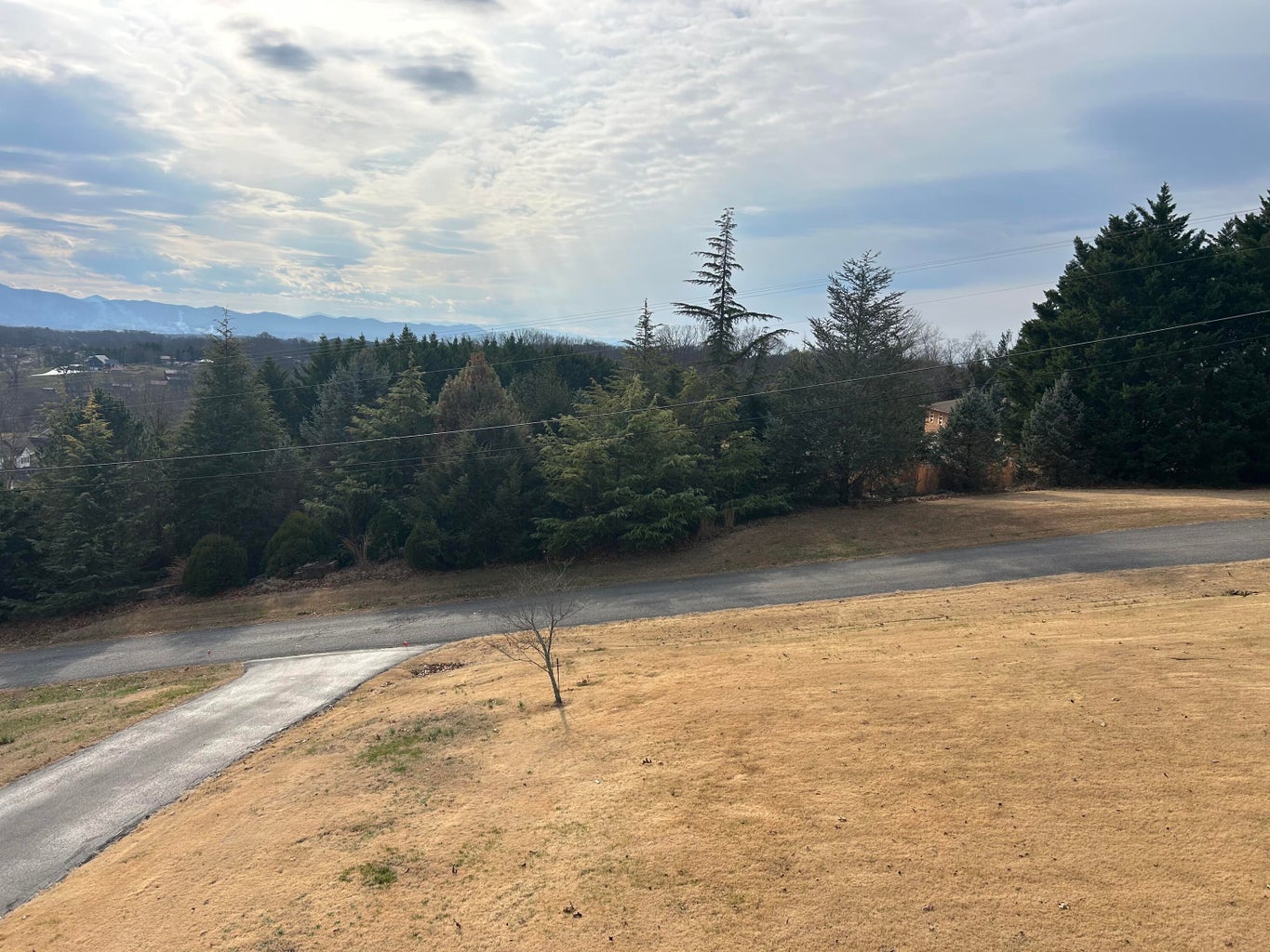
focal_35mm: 26
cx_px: 635
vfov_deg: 53.1
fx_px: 954
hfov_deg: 67.3
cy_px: 476
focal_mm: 5.7
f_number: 1.5
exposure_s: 1/6993
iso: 50
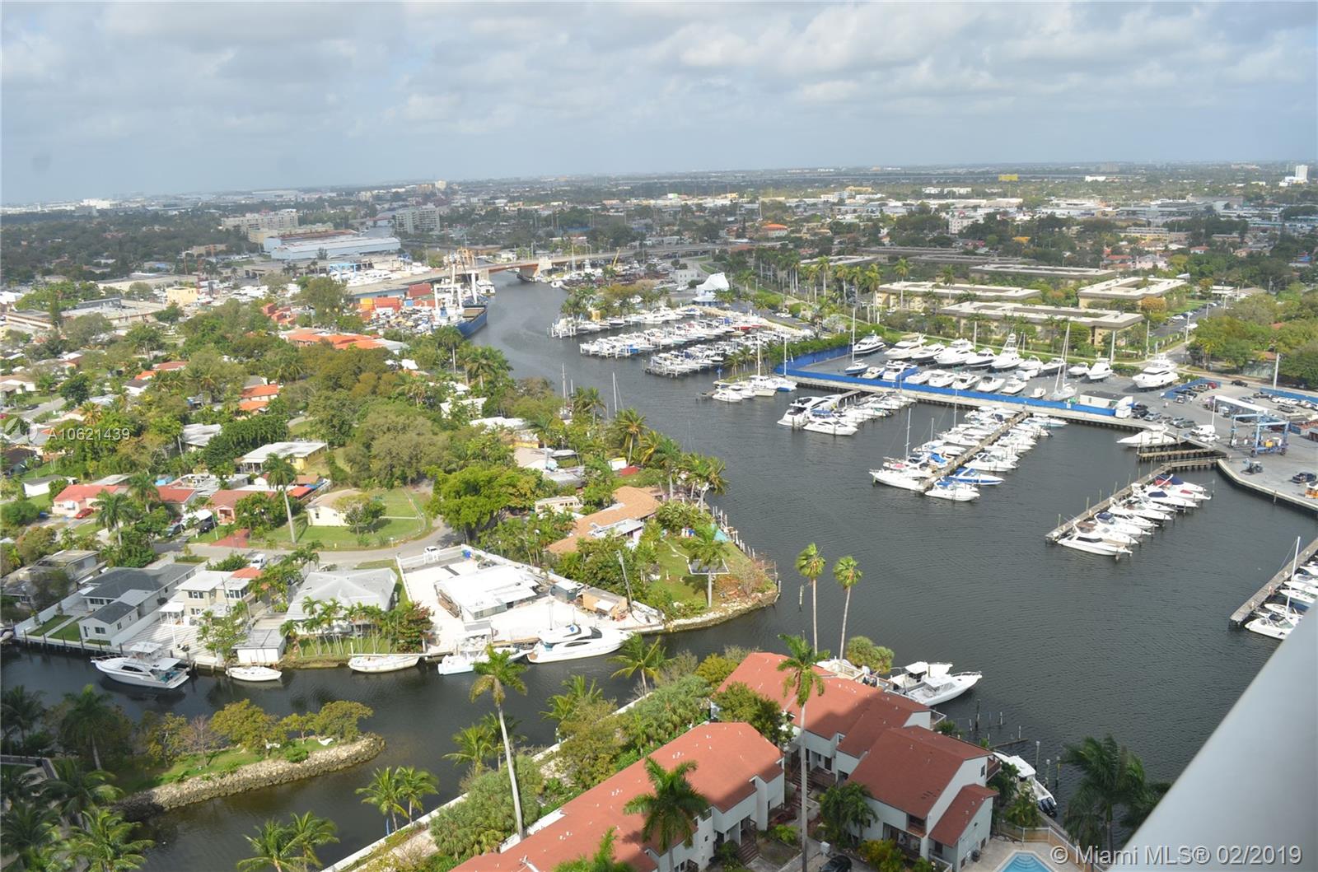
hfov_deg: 67.5
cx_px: 659
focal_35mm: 27
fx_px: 986
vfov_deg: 47.7
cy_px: 436
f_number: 9
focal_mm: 18
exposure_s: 1/320
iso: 100
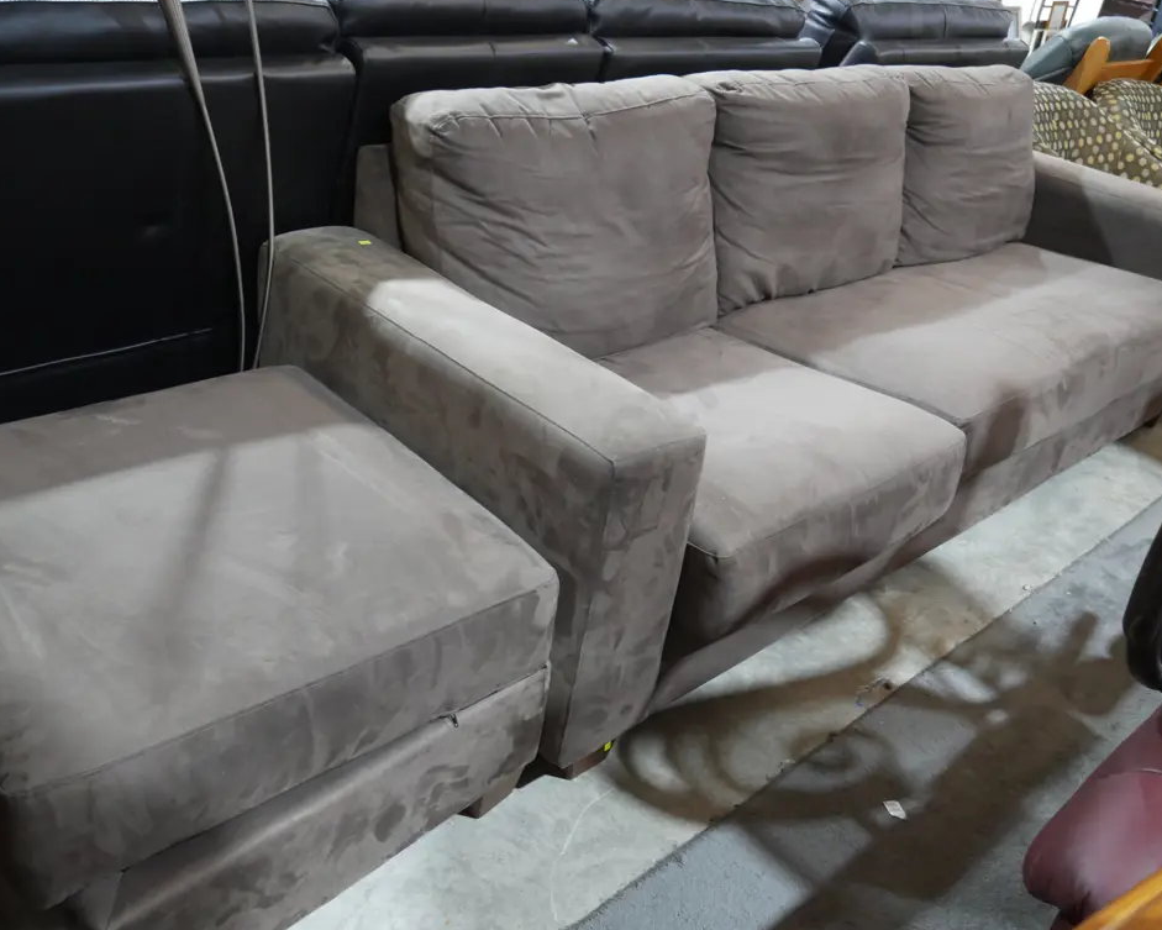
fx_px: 1169
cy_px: 466
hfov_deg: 52.8
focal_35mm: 34
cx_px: 588
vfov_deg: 43.4
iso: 1250
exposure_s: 1/60
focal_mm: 16
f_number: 3.6
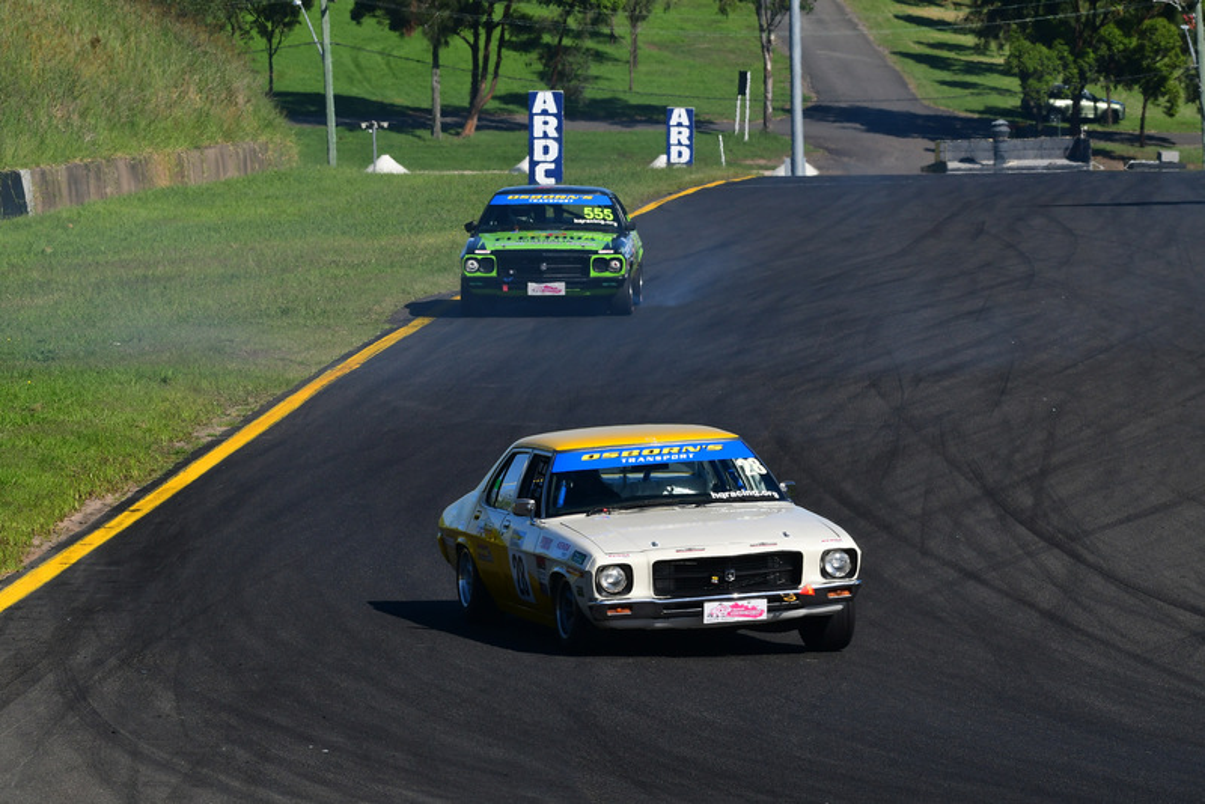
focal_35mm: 300
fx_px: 10045
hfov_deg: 6.9
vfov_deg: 4.6
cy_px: 402
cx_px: 602
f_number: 13
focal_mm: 200
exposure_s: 1/640
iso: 400
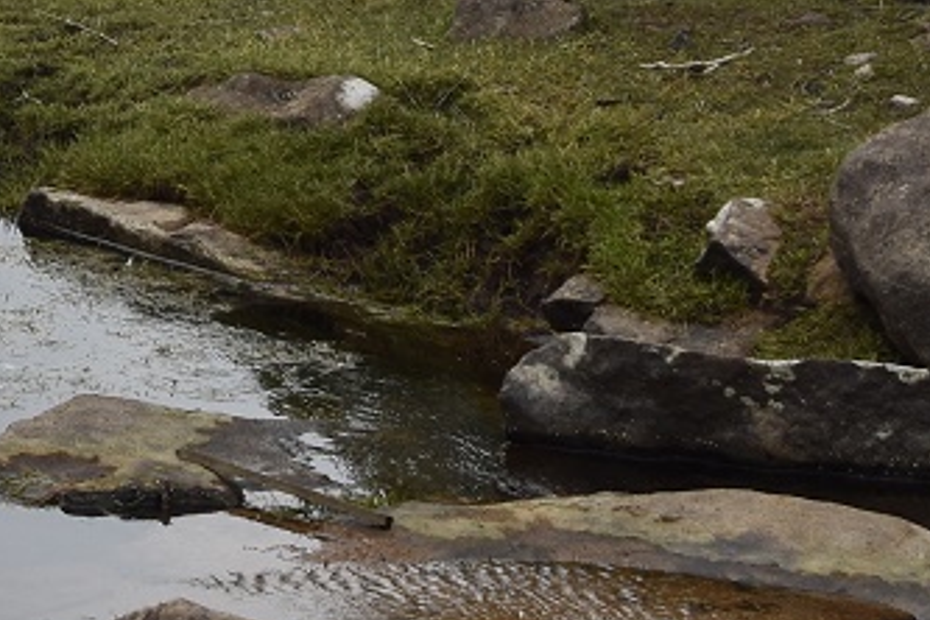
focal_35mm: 182
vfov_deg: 7.2
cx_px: -1047
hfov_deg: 10.2
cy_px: -673
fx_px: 4708
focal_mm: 27
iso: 100
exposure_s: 1/320
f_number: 9
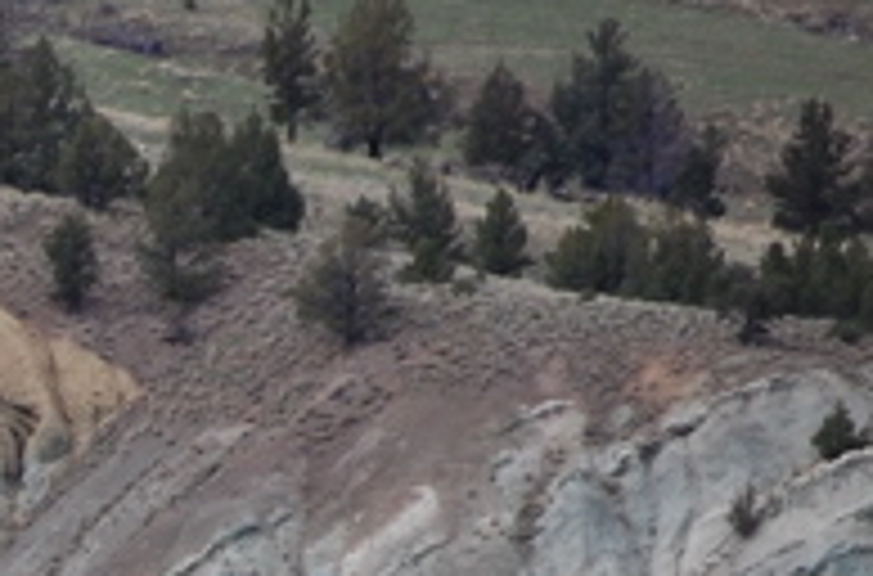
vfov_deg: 1.5
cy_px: 938
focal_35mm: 899
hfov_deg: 2.3
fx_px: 21732
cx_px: -477
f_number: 5.3
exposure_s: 1/1600
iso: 400
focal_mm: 145
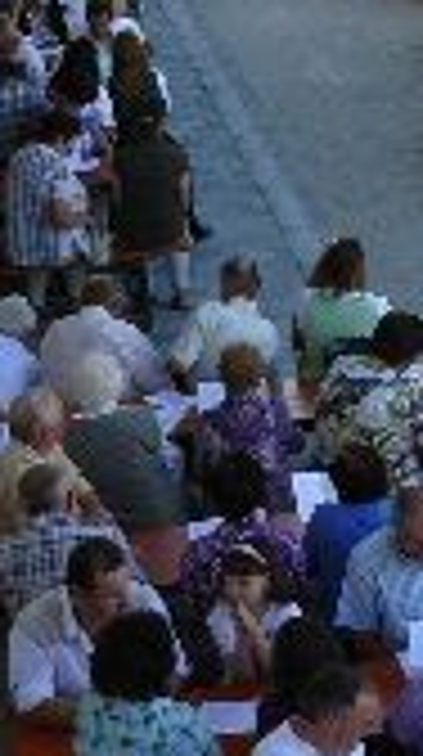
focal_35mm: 117
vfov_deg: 18.1
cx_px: 756
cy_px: 88
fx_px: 2342
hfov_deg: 9.8
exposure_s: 1/160
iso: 100
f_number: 4
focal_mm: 6
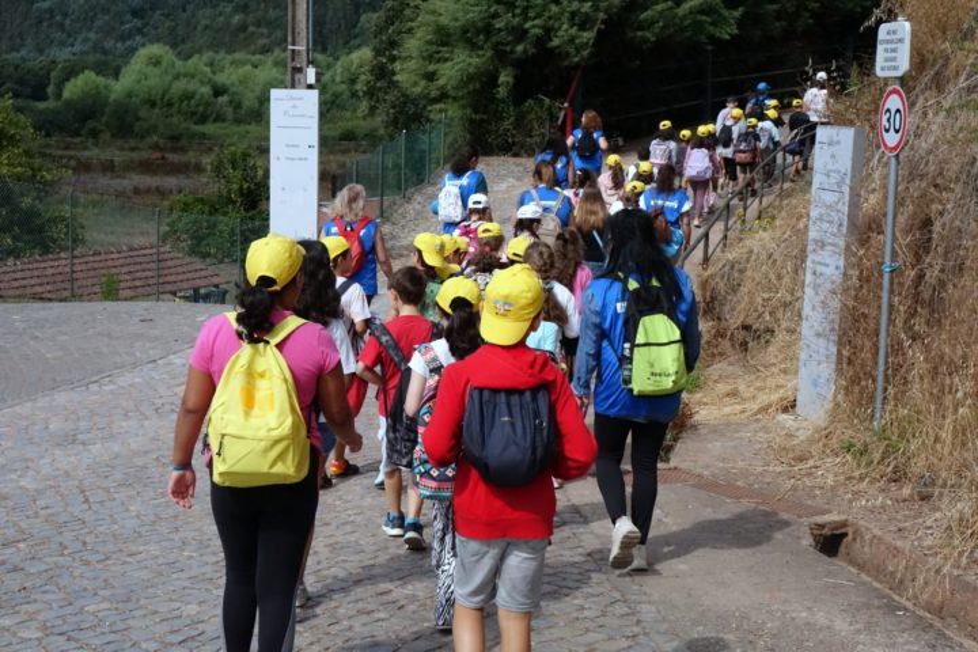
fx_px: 1494
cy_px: 326
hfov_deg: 36.2
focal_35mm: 55
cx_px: 489
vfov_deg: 24.6
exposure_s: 1/640
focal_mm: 20.19
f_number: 5.6
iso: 2000
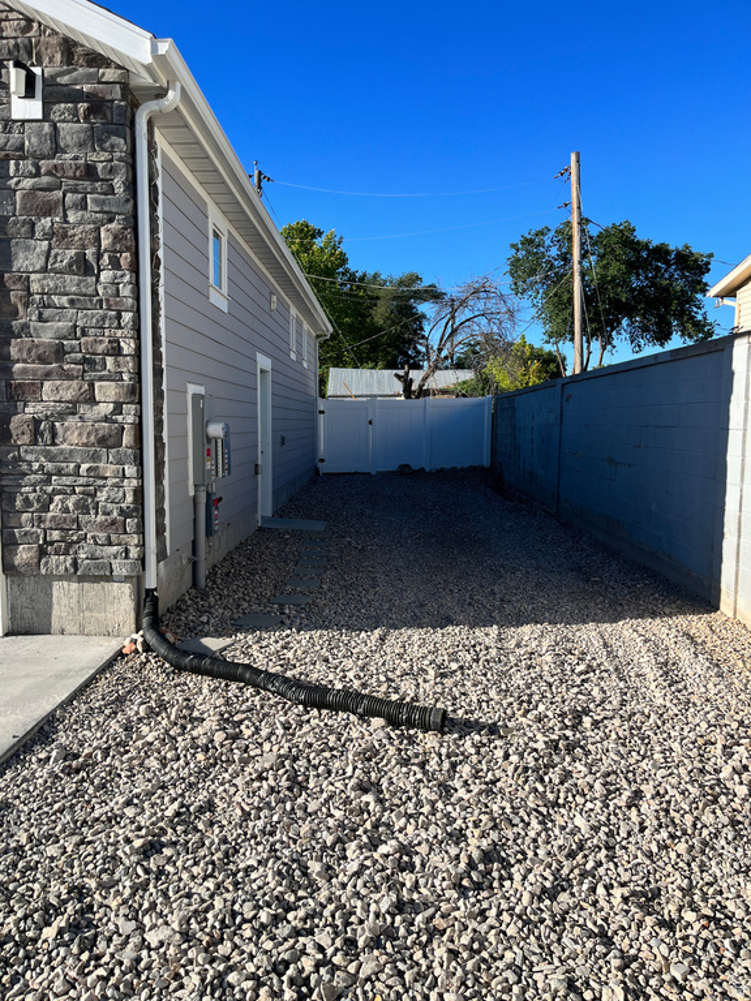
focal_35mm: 26
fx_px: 752
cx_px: 376
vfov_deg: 67.3
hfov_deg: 53.1
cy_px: 500
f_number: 1.6
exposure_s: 1/2513
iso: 50
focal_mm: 5.1
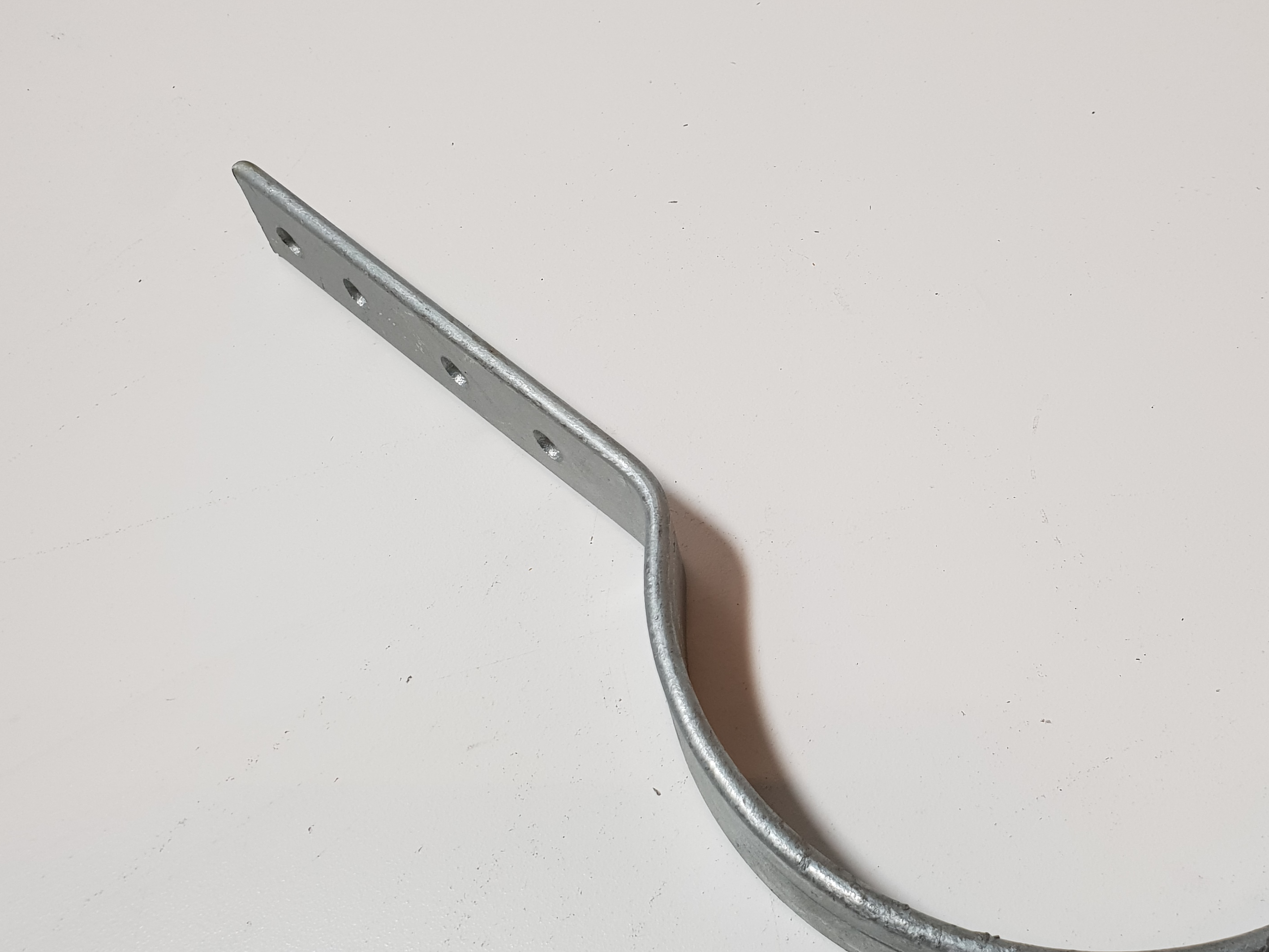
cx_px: 818
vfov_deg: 38.6
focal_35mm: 37
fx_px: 1356
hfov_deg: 49.5
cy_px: 530
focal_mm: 4.3
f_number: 2.4
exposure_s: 1/50
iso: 100
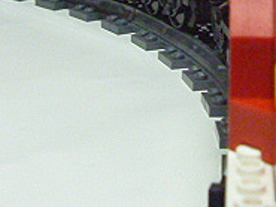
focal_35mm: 121
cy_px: 37
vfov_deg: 12.2
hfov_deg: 16.3
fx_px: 965
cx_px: 113
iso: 800
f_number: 3.5
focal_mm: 6.3
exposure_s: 1/25
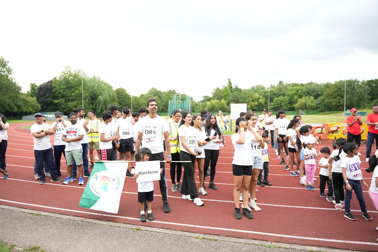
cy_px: 128
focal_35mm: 26
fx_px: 273
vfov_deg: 49.6
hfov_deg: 69.3
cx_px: 174
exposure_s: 1/800
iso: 400
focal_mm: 24
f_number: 2.8
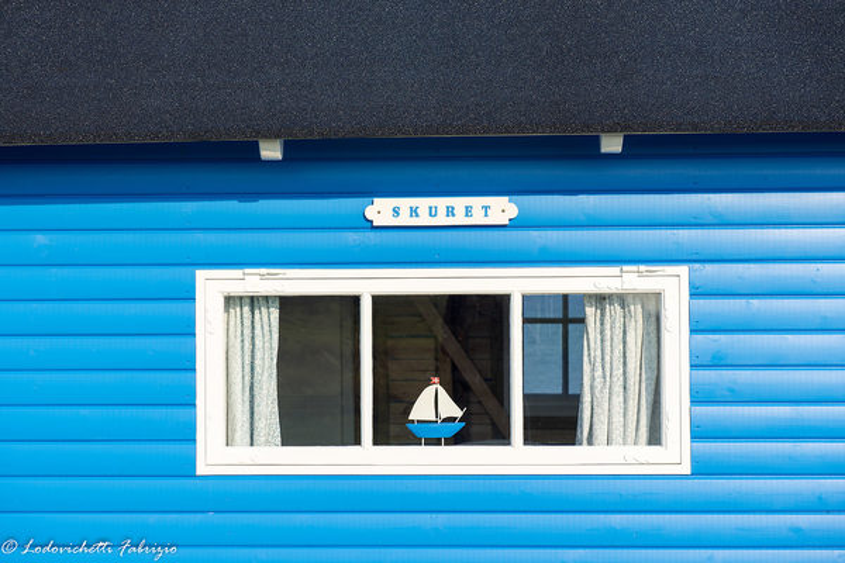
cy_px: 282
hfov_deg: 28.8
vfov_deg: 19.5
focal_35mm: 70
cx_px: 422
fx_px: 1643
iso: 100
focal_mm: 70
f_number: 8
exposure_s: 1/400
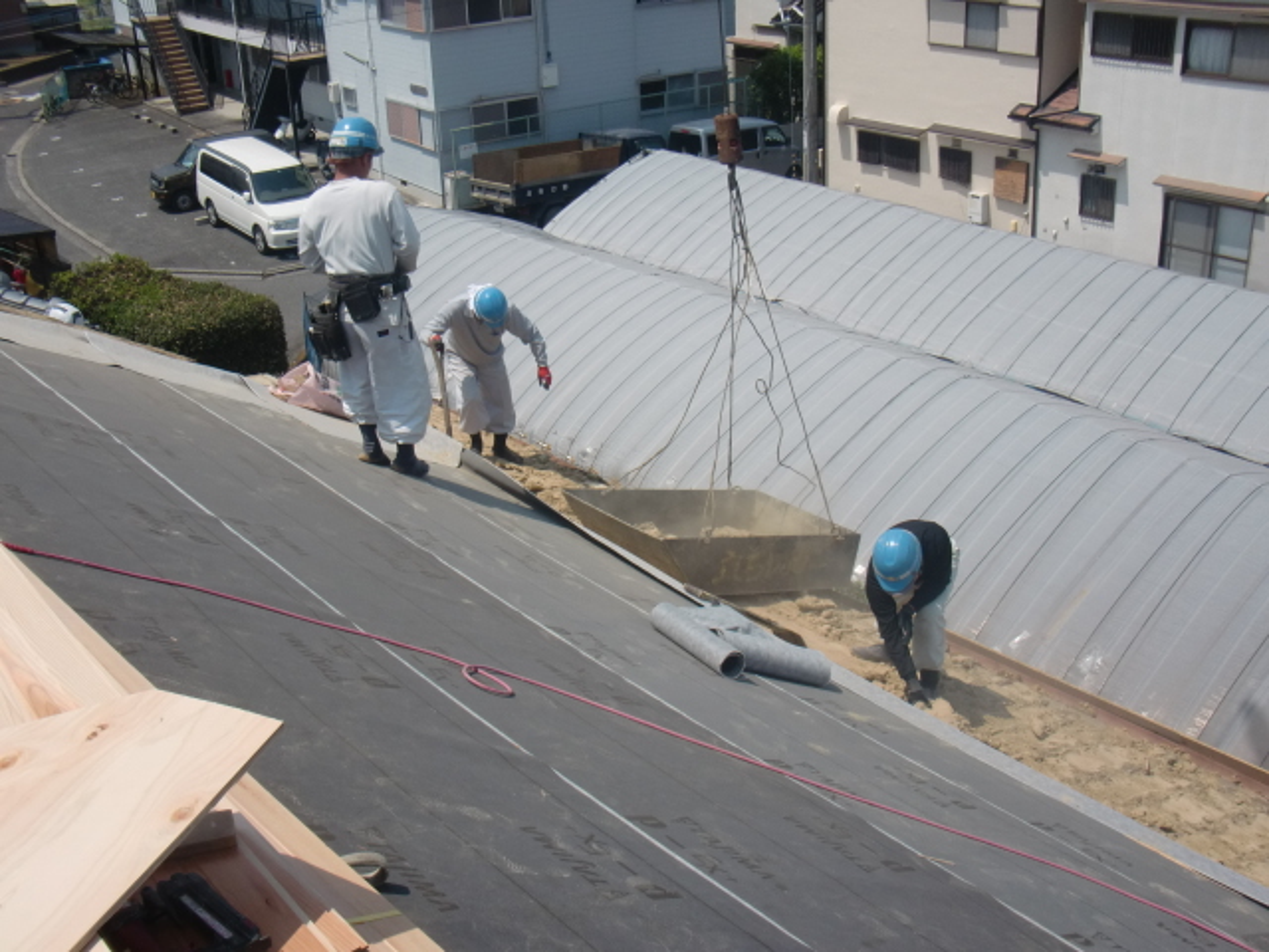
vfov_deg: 37.7
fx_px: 1393
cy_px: 476
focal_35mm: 38
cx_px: 634
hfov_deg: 49.0
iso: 64
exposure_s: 1/800
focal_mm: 6.66
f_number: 3.9
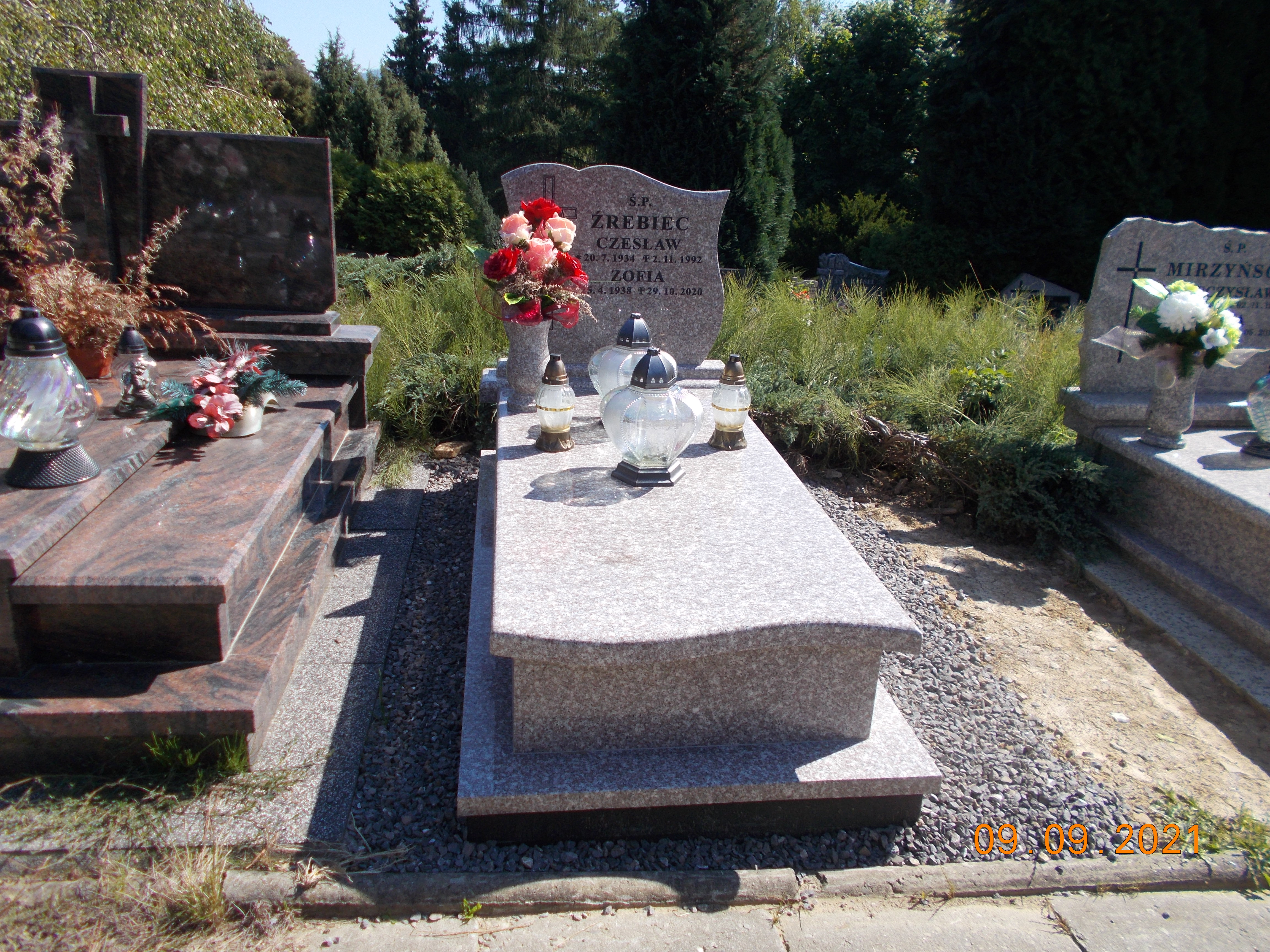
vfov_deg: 53.1
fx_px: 954
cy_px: 476
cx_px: 635
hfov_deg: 67.3
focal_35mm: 26
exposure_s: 1/100
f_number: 8
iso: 80
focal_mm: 4.6
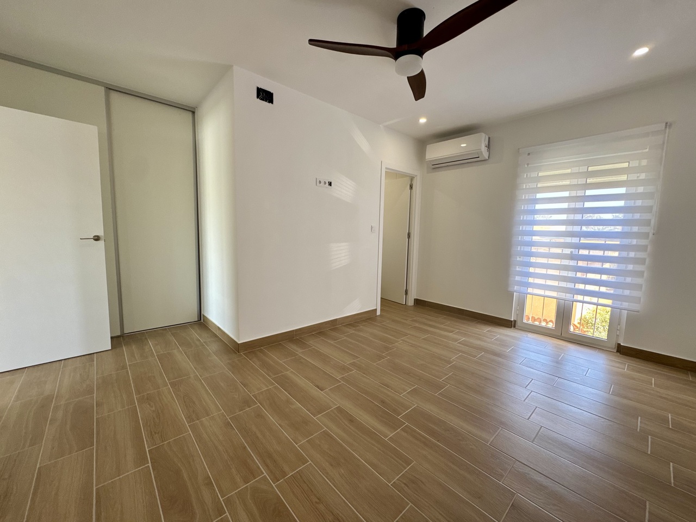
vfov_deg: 85.7
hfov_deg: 102.1
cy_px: 261
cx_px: 348
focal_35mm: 14
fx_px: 281
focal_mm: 2.22
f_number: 2.2
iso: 100
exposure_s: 1/99
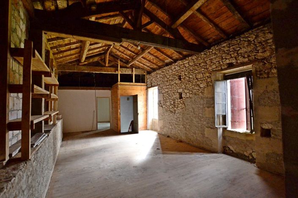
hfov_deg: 92.5
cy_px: 99
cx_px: 149
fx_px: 143
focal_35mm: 17
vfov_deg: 69.5
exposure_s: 1/60
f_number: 3.5
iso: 1600
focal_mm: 11.5
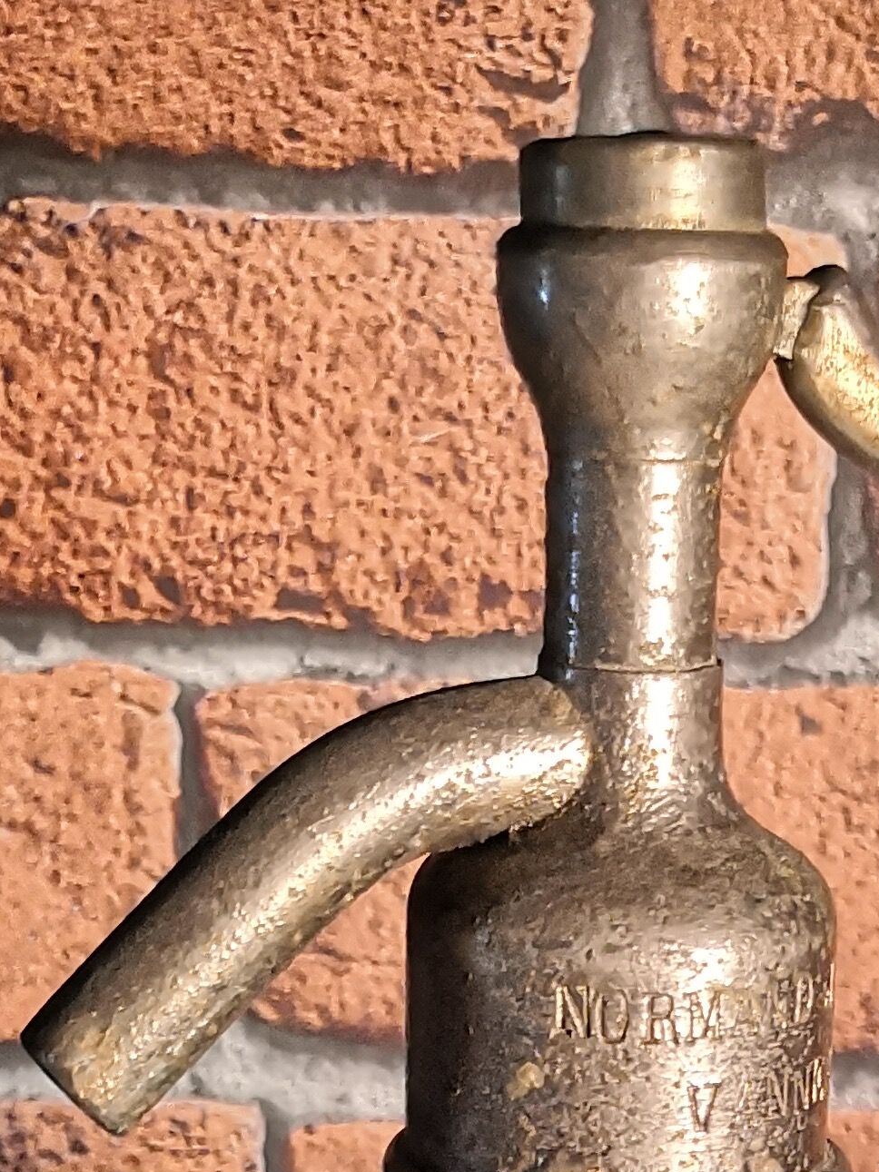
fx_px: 2811
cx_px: 653
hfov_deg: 17.7
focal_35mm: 83
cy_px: 1772
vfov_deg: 20.2
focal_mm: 3.95
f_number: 1.6
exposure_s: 3
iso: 200
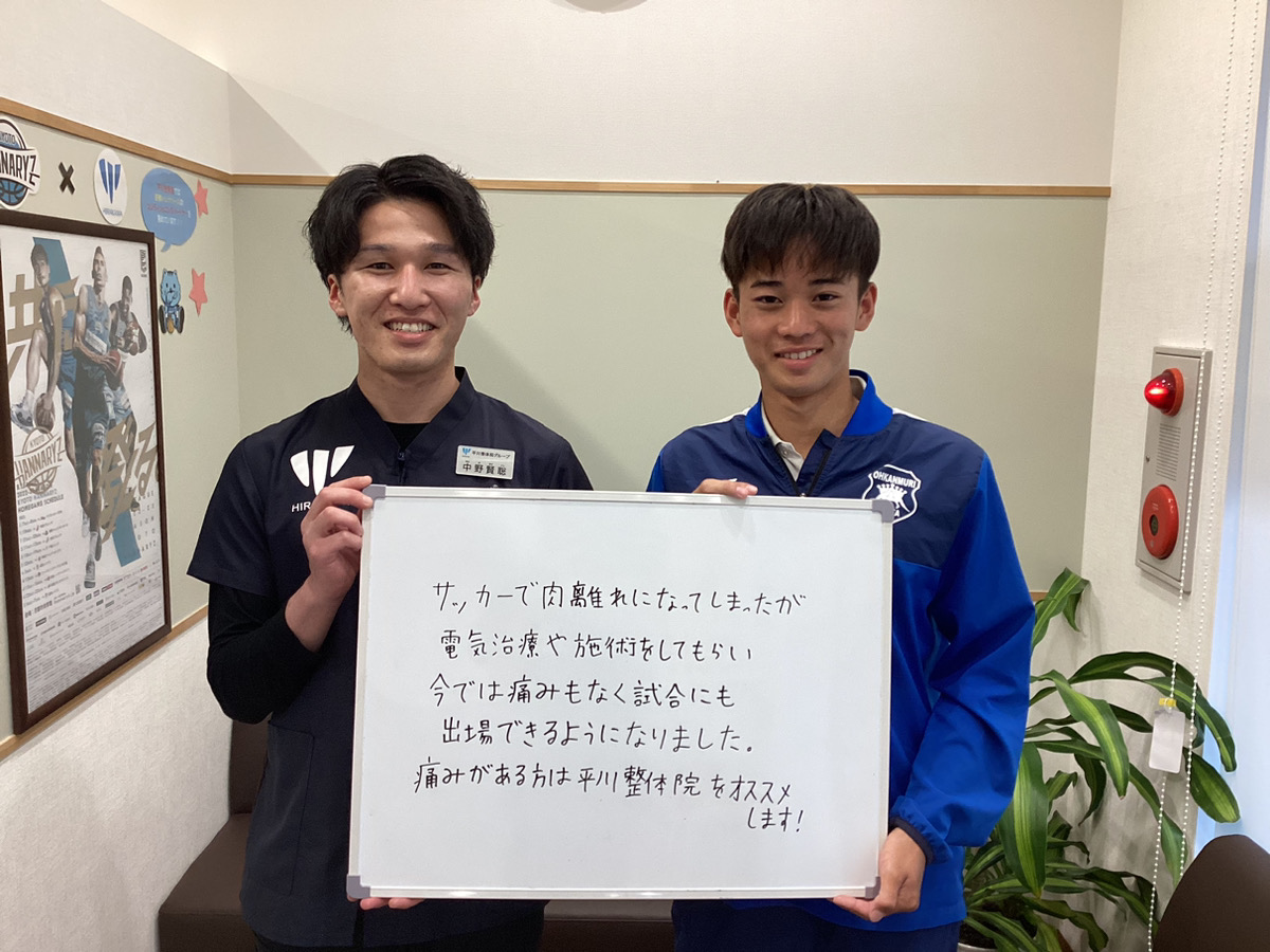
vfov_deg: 45.4
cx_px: 635
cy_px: 476
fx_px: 1137
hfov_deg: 58.4
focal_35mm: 31
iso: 125
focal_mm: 3.3
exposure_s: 1/60
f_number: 2.4
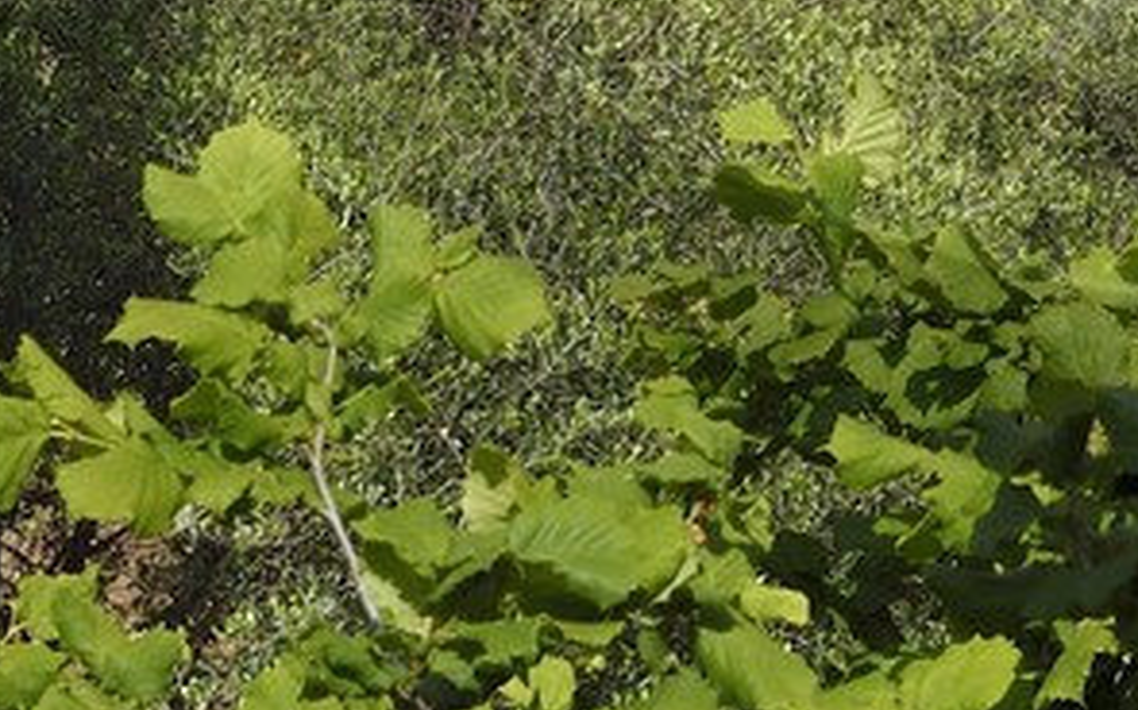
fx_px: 6509
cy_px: -1107
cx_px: 1335
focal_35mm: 210
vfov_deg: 5.9
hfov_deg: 9.9
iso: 200
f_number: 13
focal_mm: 38
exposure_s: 1/320
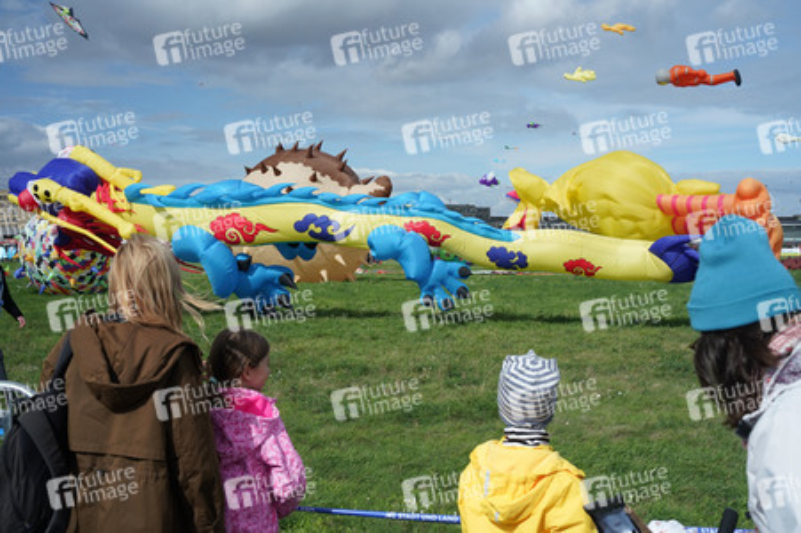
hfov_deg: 46.4
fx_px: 934
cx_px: 400
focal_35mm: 42
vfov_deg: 31.8
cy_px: 266
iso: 640
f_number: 8
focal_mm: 42
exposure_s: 1/800
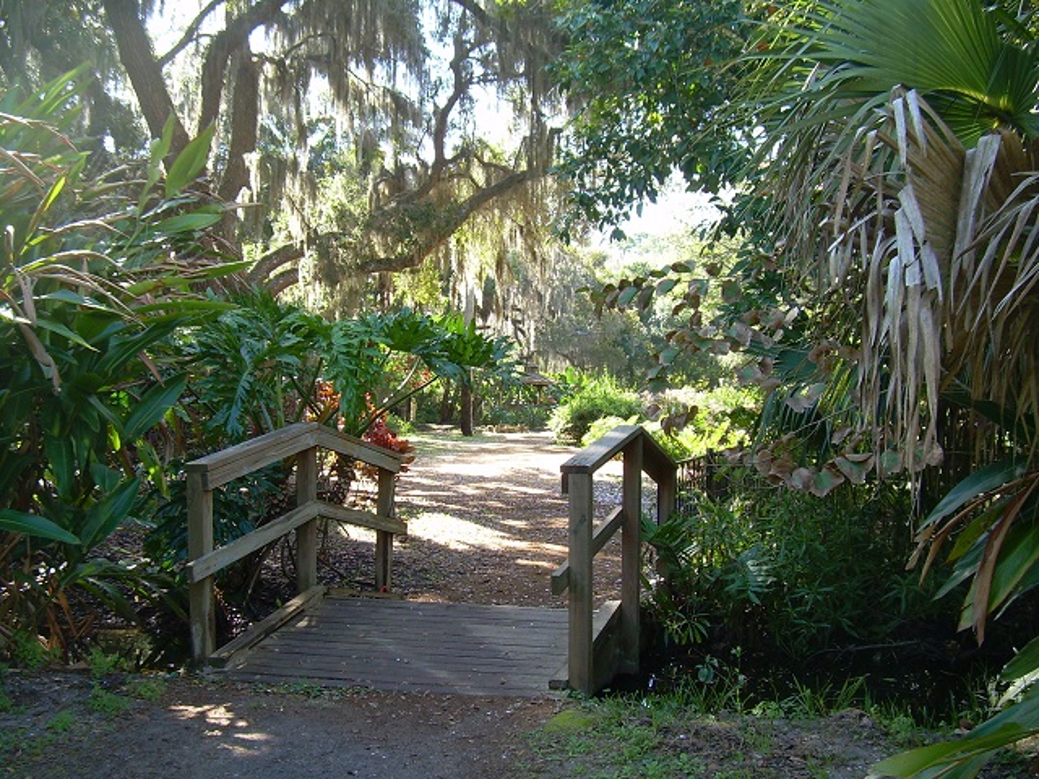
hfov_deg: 49.0
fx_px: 1141
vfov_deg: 37.7
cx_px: 520
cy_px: 390
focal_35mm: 38
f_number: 2.8
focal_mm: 6.3
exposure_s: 1/84.8
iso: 50
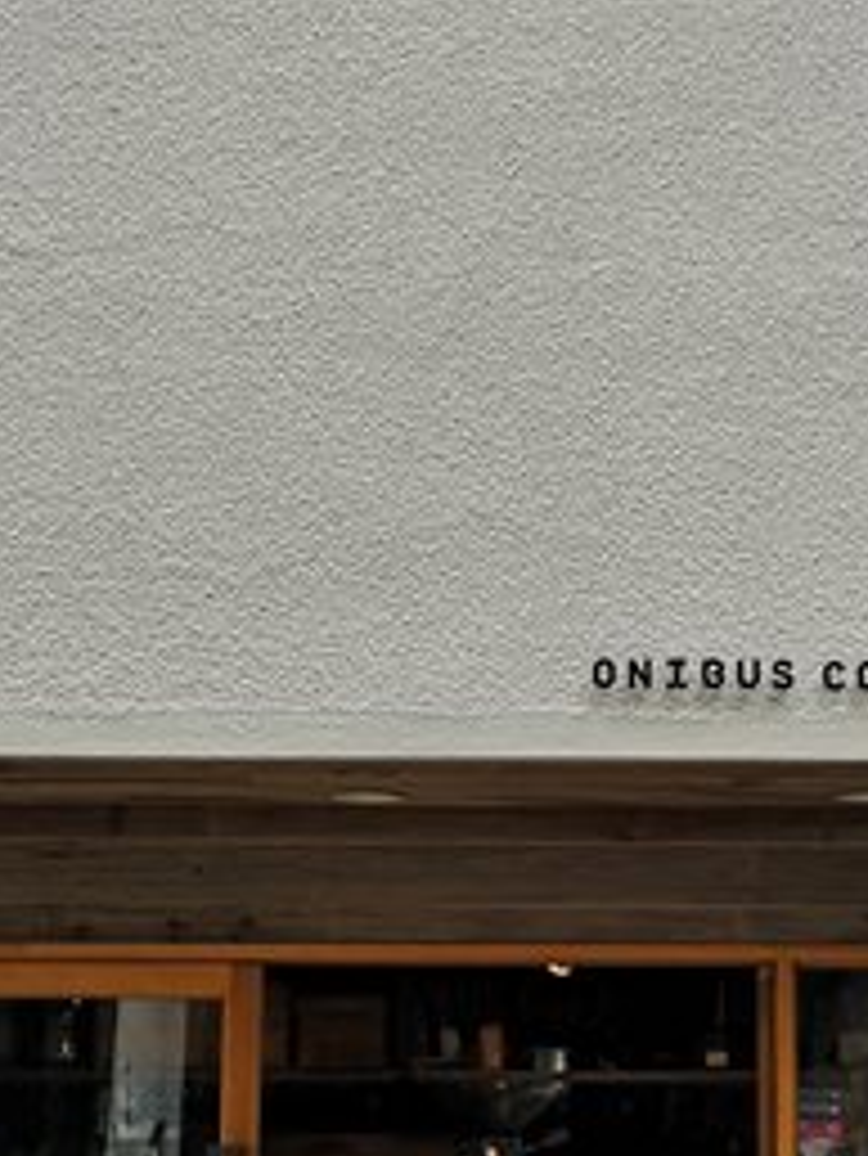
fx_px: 2806
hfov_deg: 17.6
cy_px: 693
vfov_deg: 23.2
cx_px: 544
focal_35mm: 84
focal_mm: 3.95
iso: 50
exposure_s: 1/348
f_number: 1.8
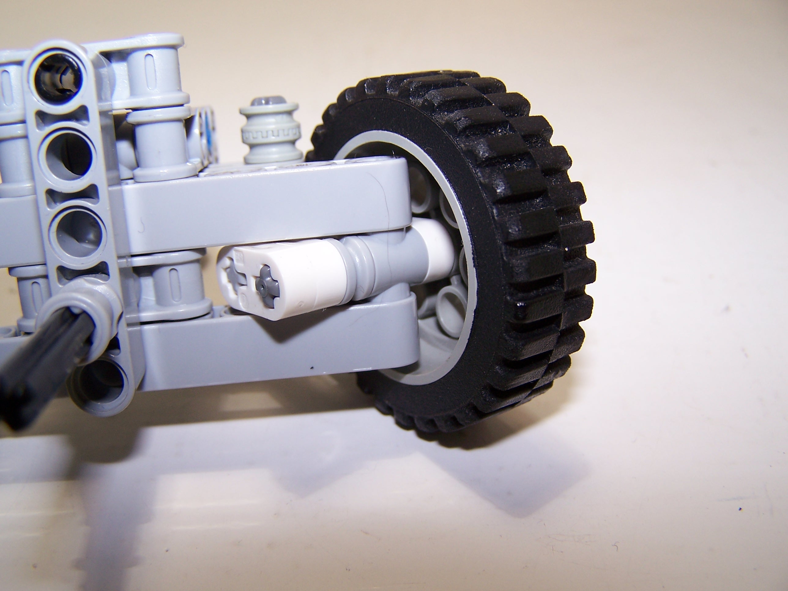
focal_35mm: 38
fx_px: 865
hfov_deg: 49.0
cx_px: 394
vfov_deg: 37.7
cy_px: 296
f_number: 2.8
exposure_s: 1/60
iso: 80
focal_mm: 6.3
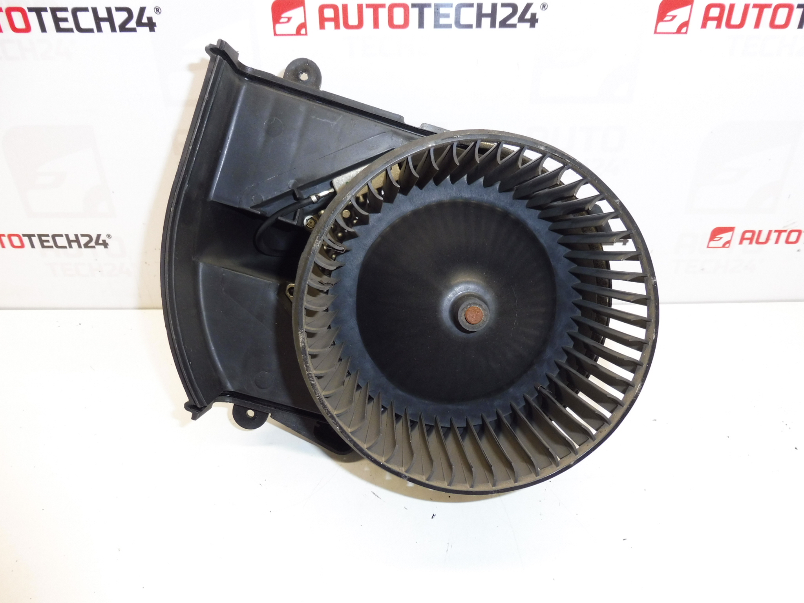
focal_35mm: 24
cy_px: 302
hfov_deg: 71.6
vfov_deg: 56.8
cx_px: 402
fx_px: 557
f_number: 3.5
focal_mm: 4.3
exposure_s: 1/60
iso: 200
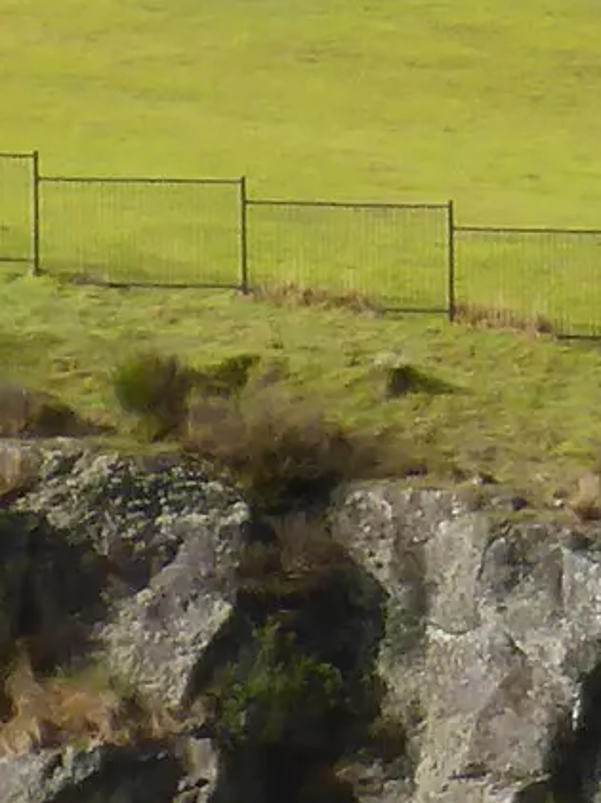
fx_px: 17829
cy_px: 1384
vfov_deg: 2.6
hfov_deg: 1.9
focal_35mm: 769
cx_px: 1461
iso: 100
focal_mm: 18.3
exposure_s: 1/250
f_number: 5.7
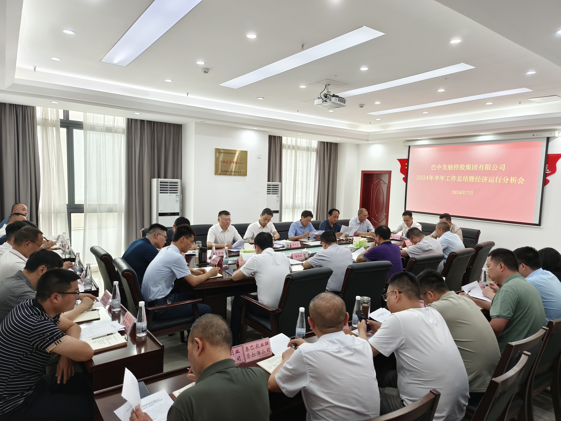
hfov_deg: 73.9
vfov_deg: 58.9
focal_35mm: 23
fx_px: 373
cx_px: 280
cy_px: 210
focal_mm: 5.5
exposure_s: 1/100
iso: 480
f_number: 1.75
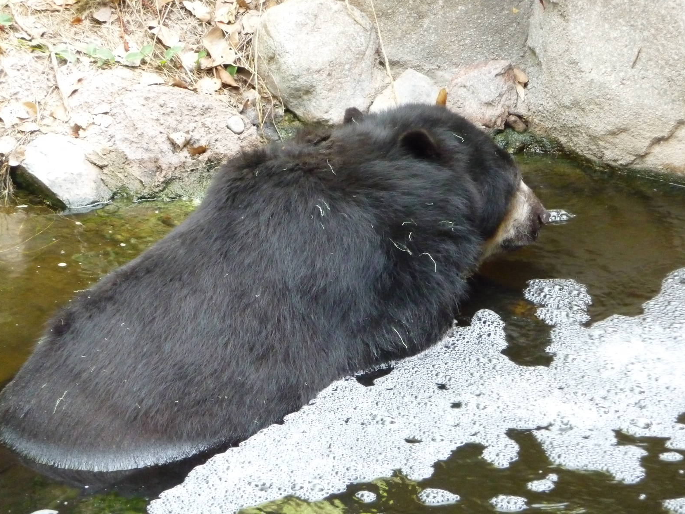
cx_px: 343
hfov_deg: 9.2
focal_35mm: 214
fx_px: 4235
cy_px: 258
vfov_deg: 6.9
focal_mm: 36.4
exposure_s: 1/60
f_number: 4.8
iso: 800
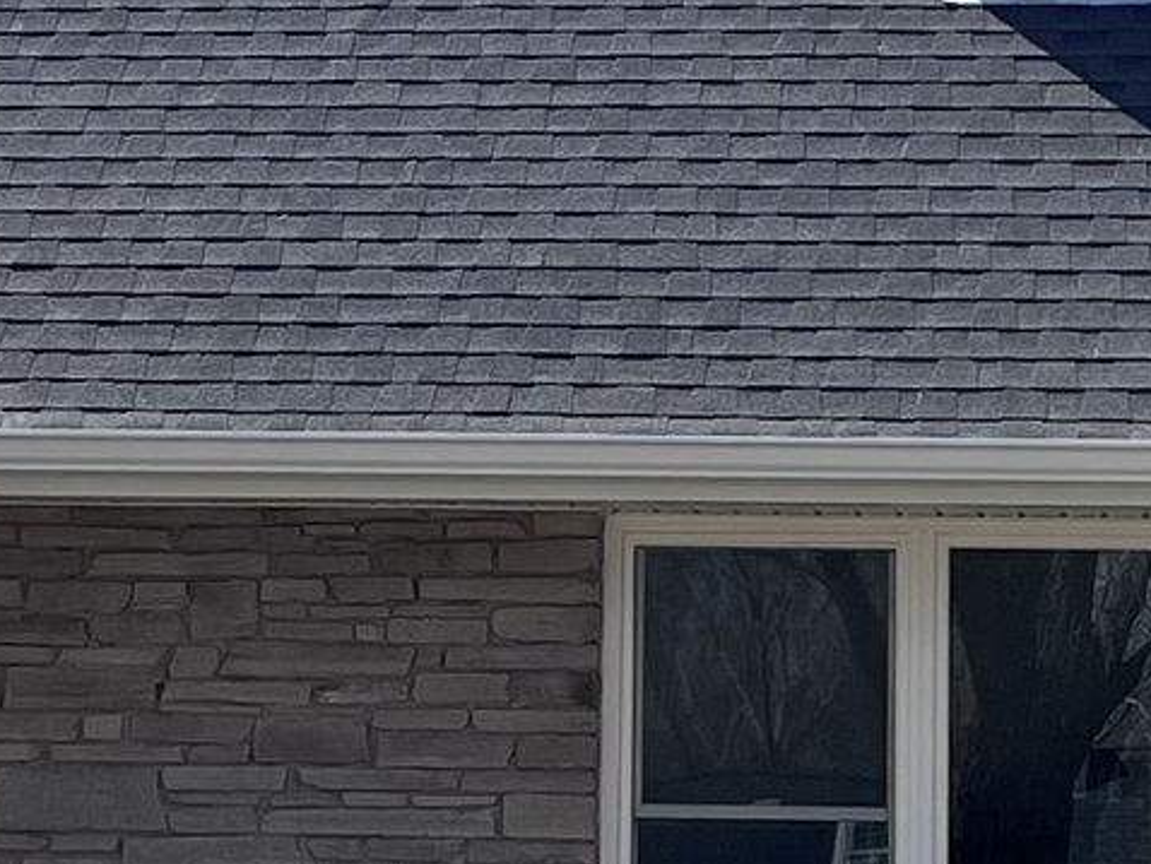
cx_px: 352
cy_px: 342
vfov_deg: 8.9
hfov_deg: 11.8
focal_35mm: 167
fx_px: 5556
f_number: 1.6
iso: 50
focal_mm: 5.1
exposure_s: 1/2967
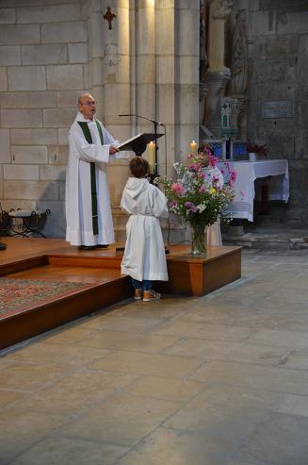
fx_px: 773
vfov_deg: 33.5
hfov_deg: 22.5
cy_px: 232
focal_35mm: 60
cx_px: 154
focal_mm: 40
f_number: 4.5
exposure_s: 1/60
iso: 800
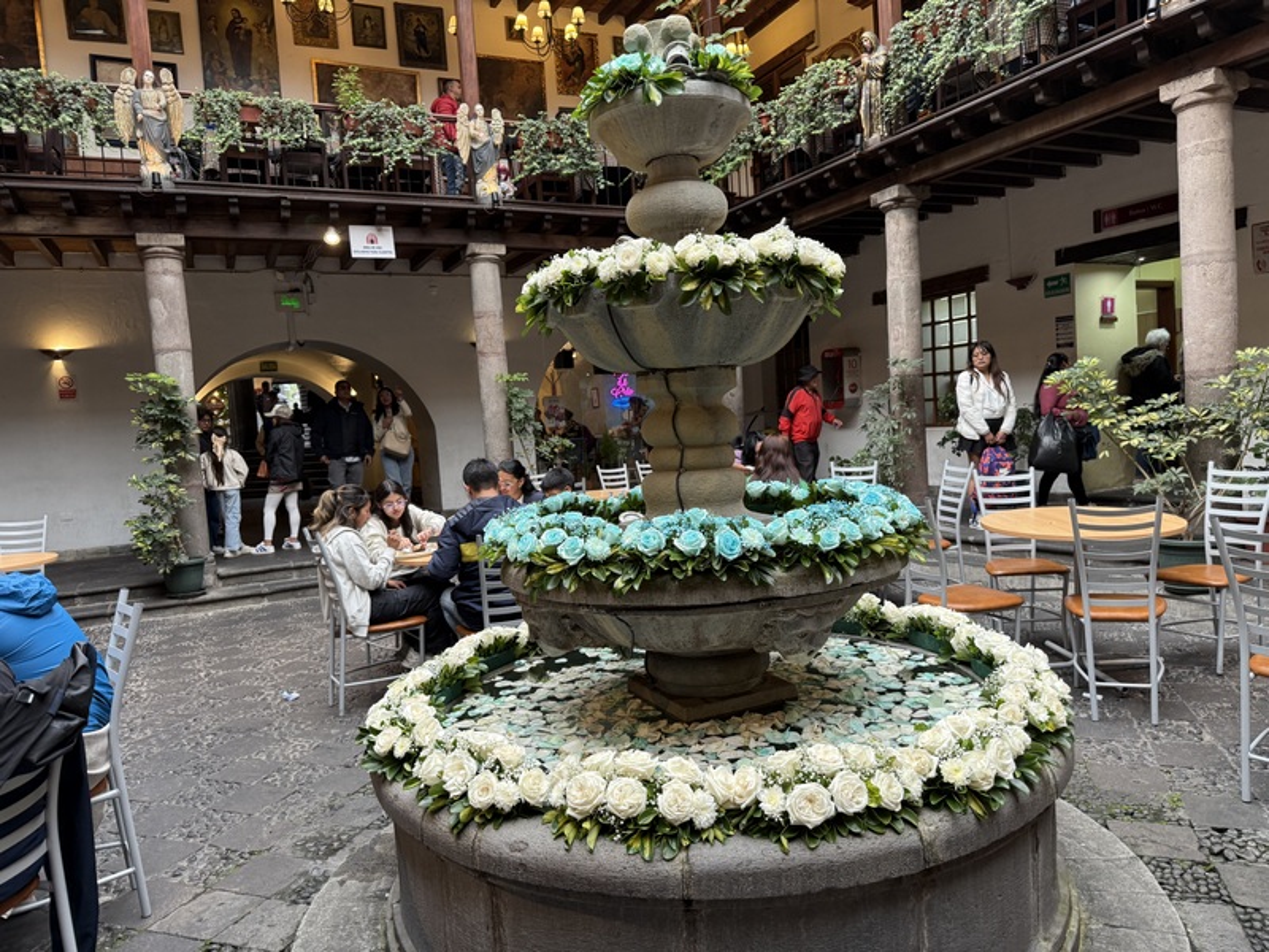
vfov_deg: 56.8
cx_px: 634
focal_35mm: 24
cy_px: 476
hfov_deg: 71.6
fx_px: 880
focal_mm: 6.76
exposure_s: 1/121
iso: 200
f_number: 1.78
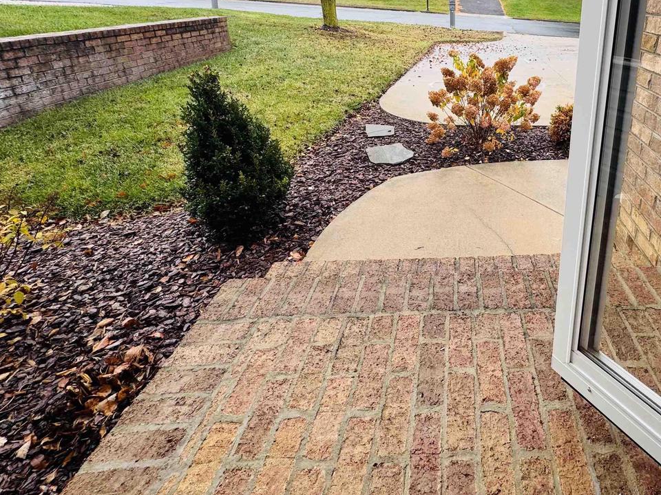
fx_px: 401
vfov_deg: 60.2
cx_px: 474
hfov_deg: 74.8
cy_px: 126
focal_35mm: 21
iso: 40
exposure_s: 1/209
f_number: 2.2
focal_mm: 2.22
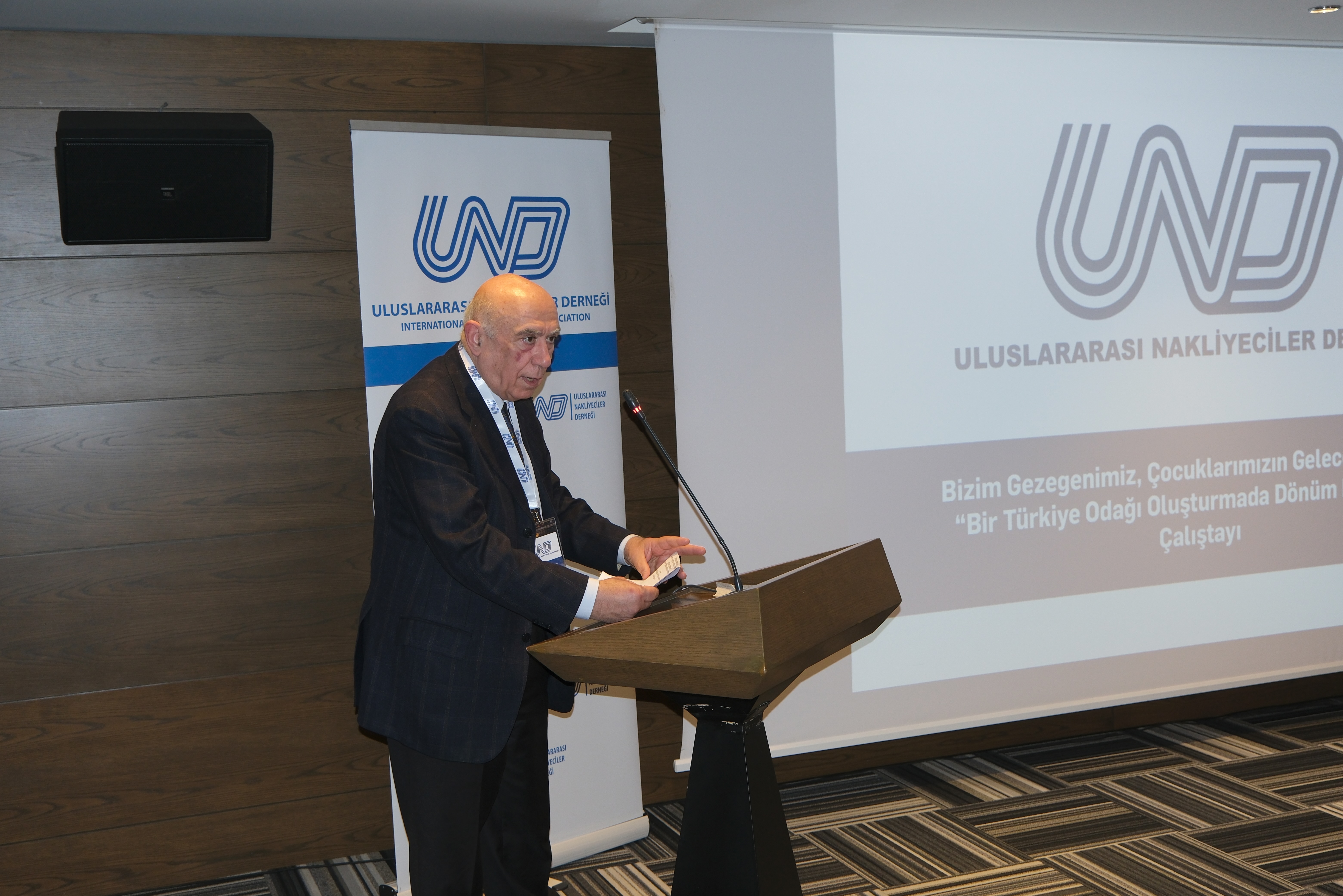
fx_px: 1529
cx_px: 672
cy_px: 448
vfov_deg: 32.6
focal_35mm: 41
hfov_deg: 47.4
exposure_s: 1/60
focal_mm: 27.5
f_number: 4
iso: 800
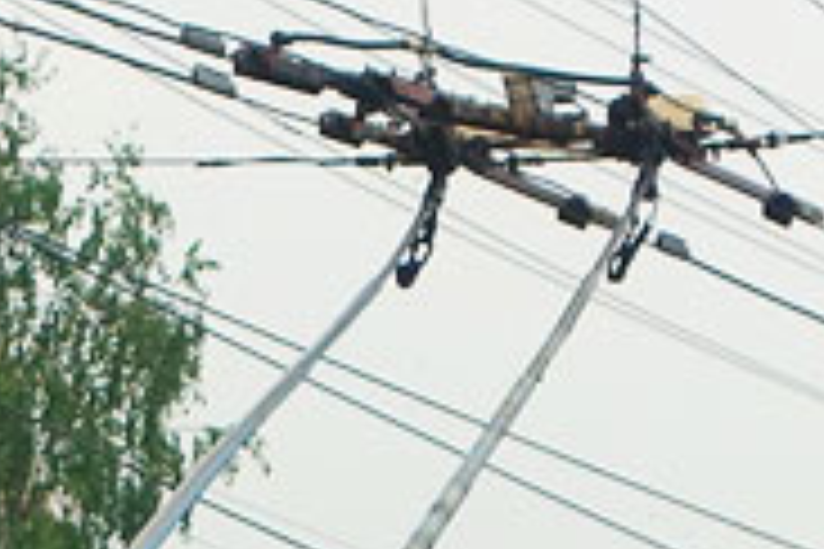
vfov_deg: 4.2
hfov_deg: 6.3
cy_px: 1174
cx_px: -504
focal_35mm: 321
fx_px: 7347
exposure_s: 1/500
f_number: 3.5
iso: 125
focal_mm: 18.23
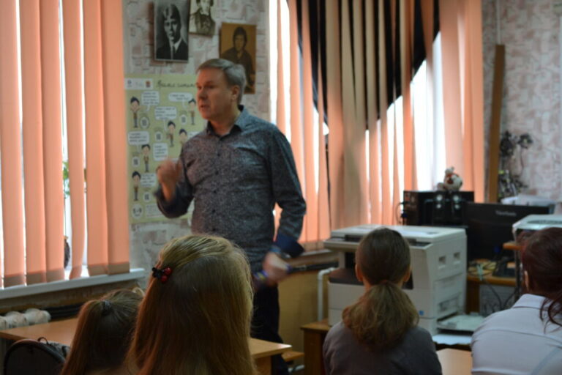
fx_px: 1077
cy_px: 188
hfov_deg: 29.2
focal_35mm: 69
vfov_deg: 19.7
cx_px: 281
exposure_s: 1/30
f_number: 5.3
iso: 400
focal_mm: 46
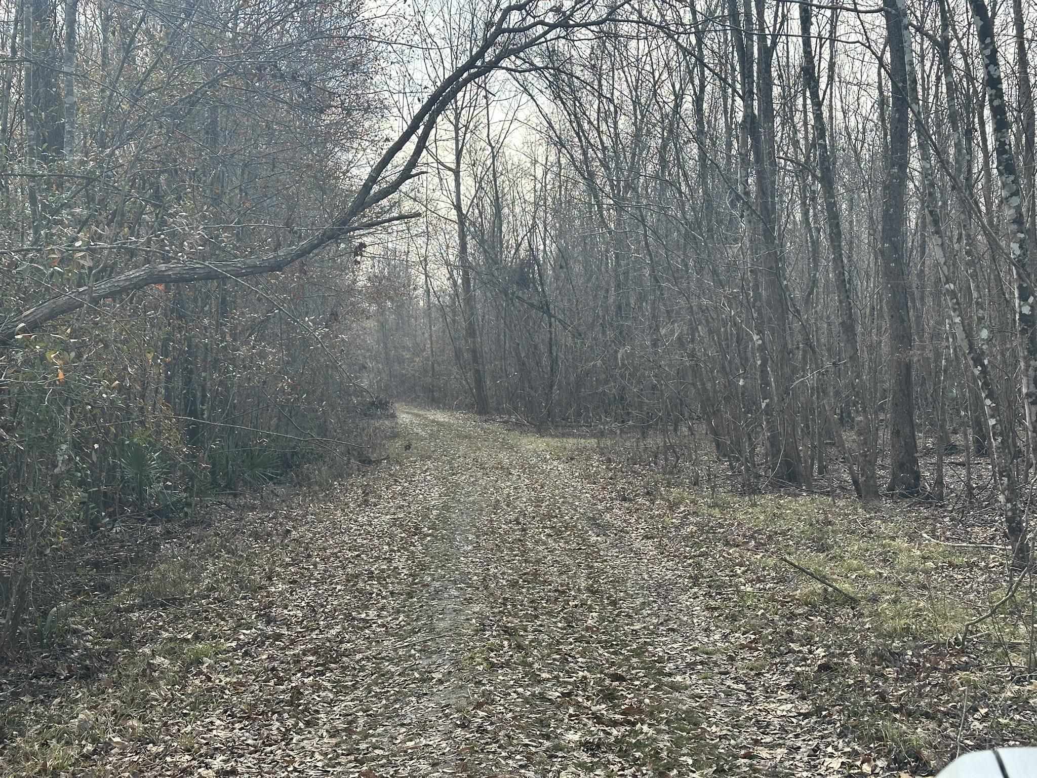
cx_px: 518
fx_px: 1438
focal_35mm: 48
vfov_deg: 30.3
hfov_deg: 39.7
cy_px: 389
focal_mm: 6.86
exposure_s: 1/1120
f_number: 1.78
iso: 64
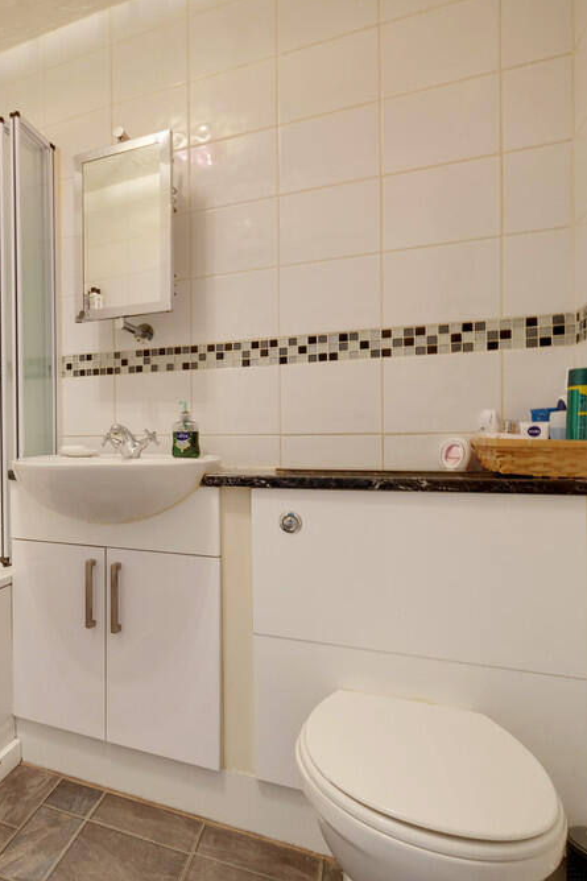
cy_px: 446
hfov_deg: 47.6
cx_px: 26
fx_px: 563
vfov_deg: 76.1
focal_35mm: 23
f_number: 9
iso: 400
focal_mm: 10
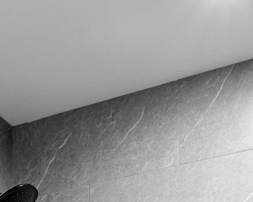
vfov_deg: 12.9
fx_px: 697
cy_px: 473
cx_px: -113
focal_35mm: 93
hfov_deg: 18.5
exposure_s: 1
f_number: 8
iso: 500
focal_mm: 10.5
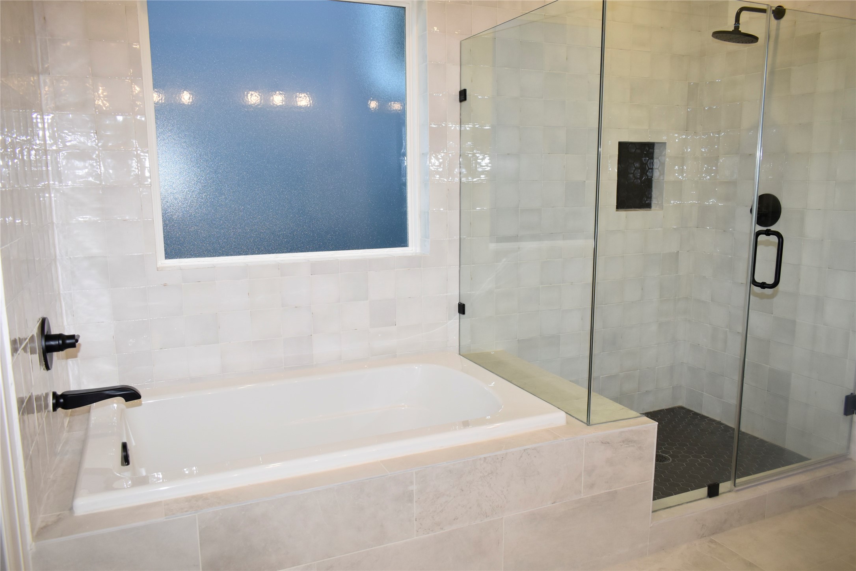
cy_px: 286
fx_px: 642
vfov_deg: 47.9
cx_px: 428
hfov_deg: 67.4
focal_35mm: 27
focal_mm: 18
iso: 640
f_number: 5
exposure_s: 1/200
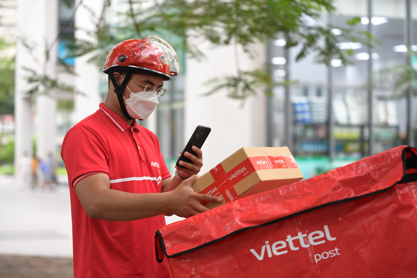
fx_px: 996
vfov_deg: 15.9
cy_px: 139
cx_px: 208
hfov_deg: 23.6
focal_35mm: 86
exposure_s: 1/200
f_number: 2.8
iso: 800
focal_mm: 86
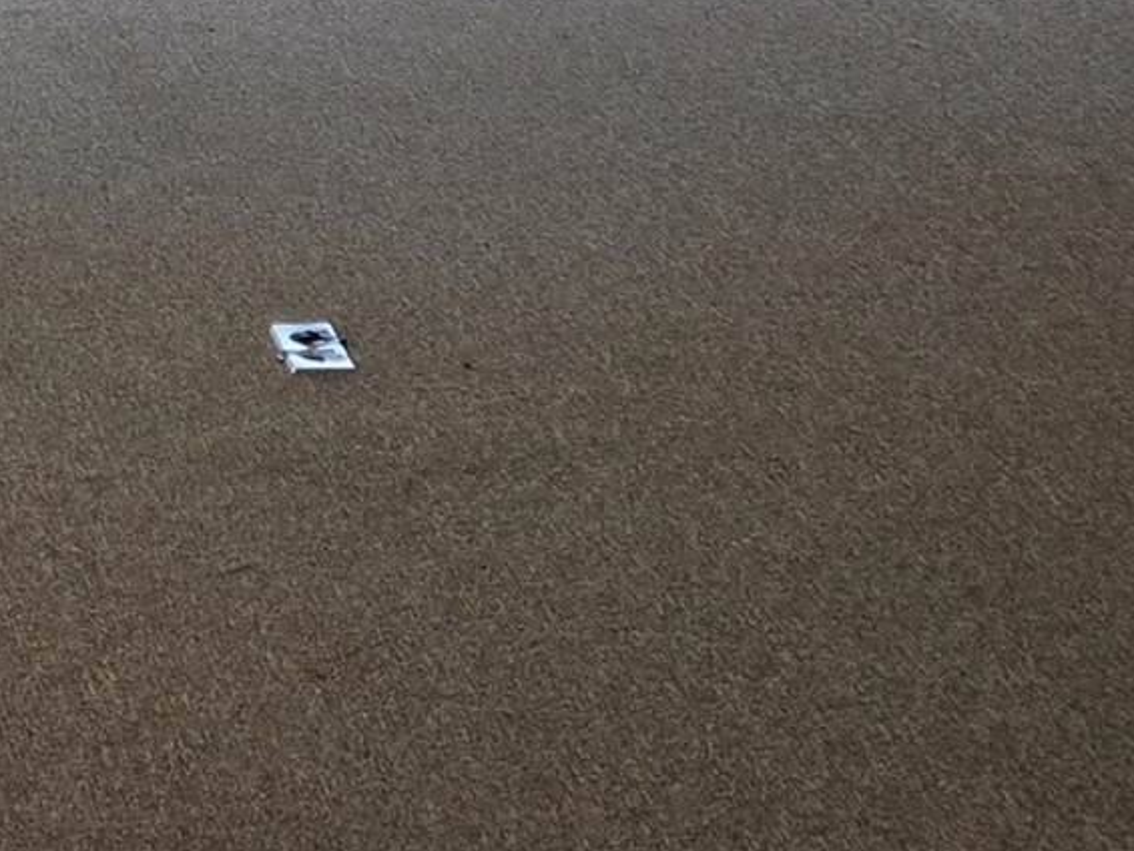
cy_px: -847
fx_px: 4096
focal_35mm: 125
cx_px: -295
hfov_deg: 15.1
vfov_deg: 10.8
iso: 40
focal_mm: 5.4
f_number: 1.8
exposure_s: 1/180
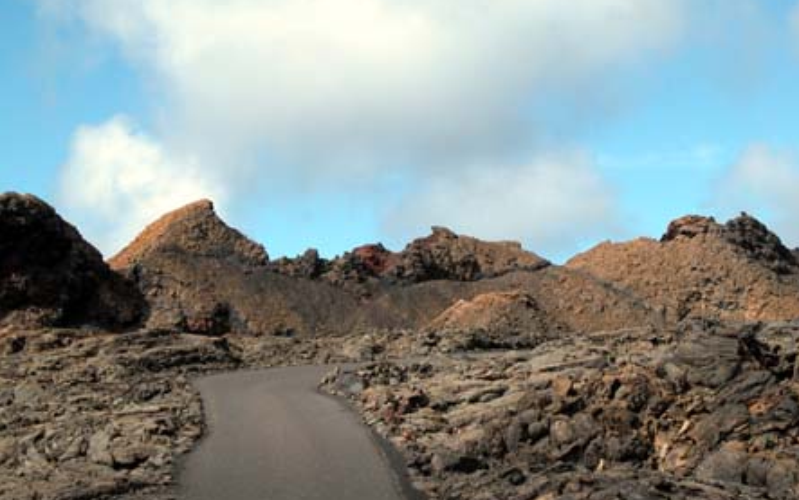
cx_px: 404
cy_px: 296
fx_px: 1808
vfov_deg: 15.7
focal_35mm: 83
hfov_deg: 24.9
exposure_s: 1/337
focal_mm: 19.9
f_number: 6.8
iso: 100
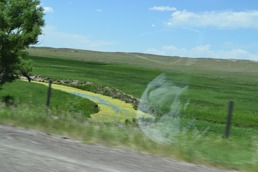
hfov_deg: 38.9
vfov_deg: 26.5
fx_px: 365
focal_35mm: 51
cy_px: 86
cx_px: 129
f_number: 9
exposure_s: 1/320
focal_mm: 34
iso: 200
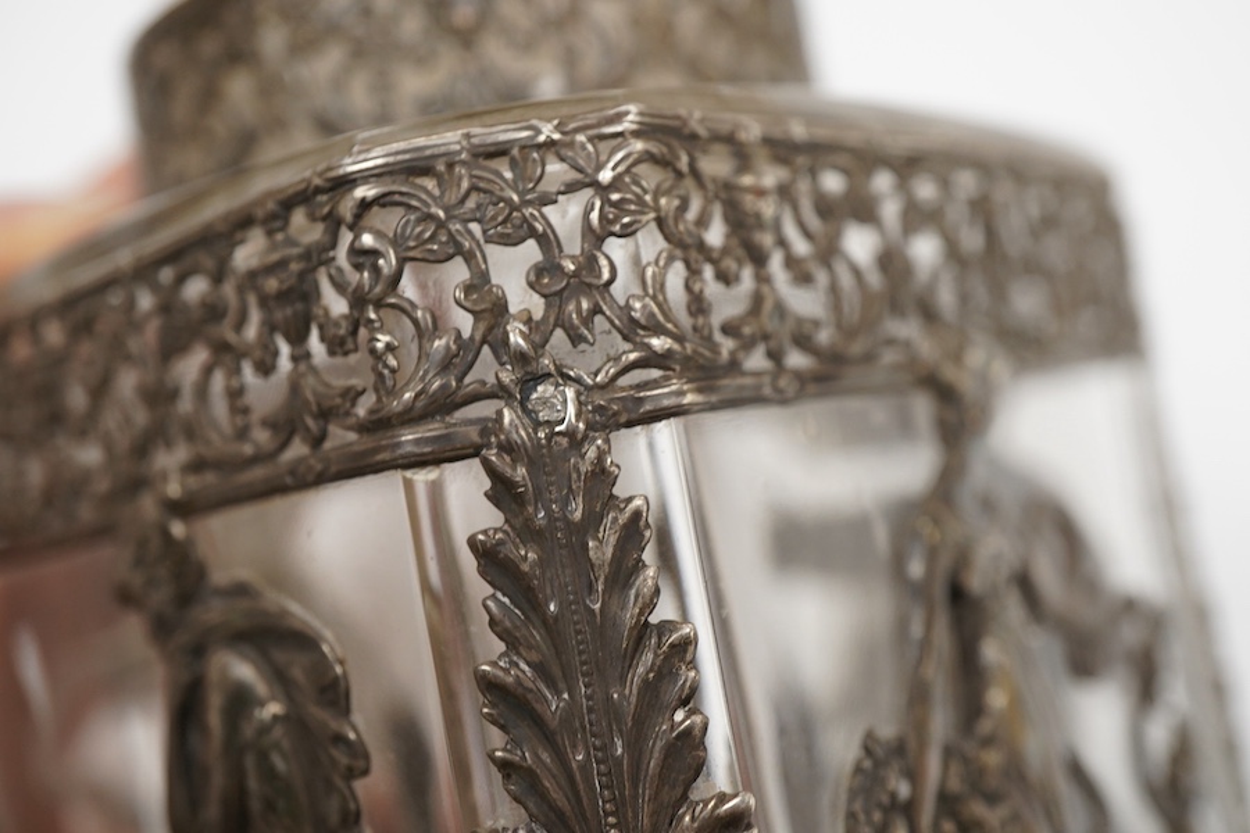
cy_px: 416
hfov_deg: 43.6
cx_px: 625
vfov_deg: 29.9
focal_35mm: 45
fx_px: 1562
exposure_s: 1/125
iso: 1250
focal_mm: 30
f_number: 9
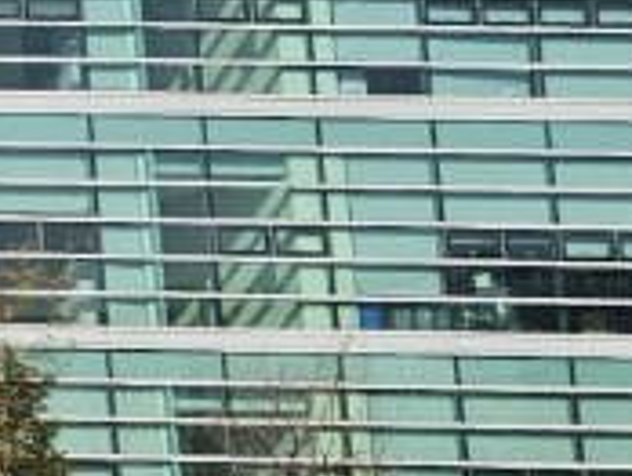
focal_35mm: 169
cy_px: 47
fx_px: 3090
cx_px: -1522
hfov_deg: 8.7
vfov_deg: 8.8
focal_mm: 5.4
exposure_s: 1/2000
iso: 25
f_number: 1.8
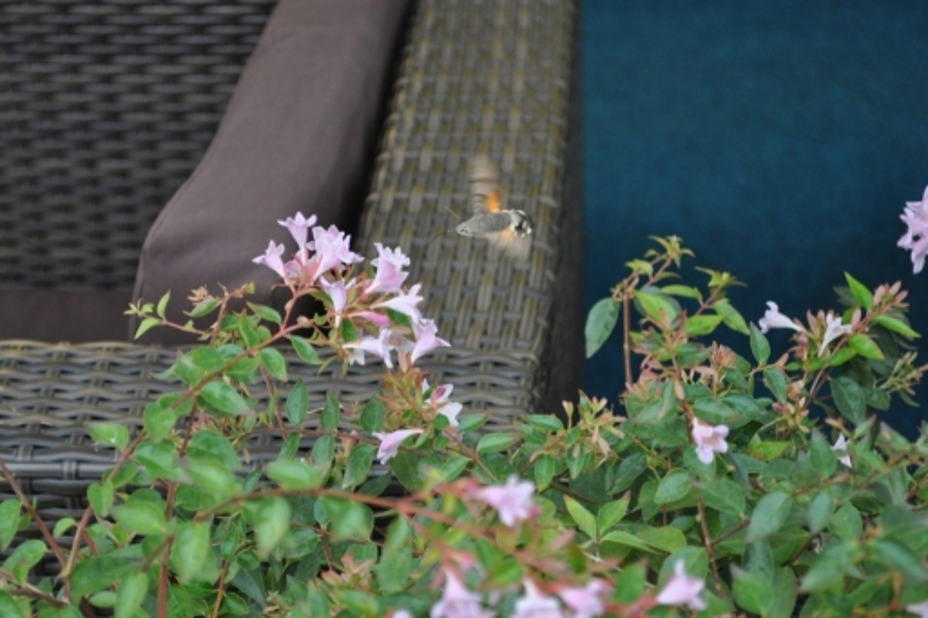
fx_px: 2126
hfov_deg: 24.6
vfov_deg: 16.5
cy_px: 309
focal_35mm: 82
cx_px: 464
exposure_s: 1/640
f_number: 5.6
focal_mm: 55
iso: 800
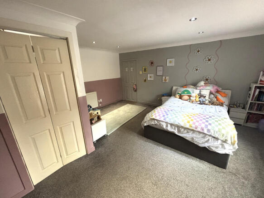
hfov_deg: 102.1
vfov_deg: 85.7
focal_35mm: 14
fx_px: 107
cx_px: 132
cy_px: 99
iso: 500
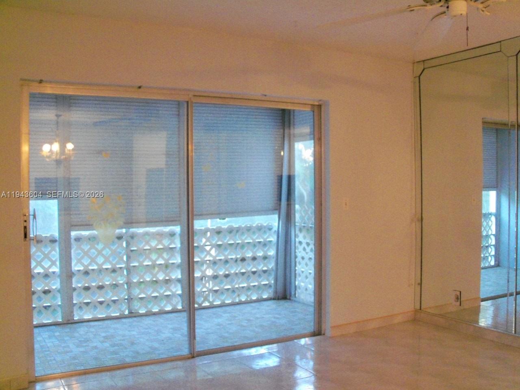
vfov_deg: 40.7
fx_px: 526
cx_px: 260
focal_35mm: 35
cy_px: 195
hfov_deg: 52.6
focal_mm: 6.3
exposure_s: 1/20
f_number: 3
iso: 400
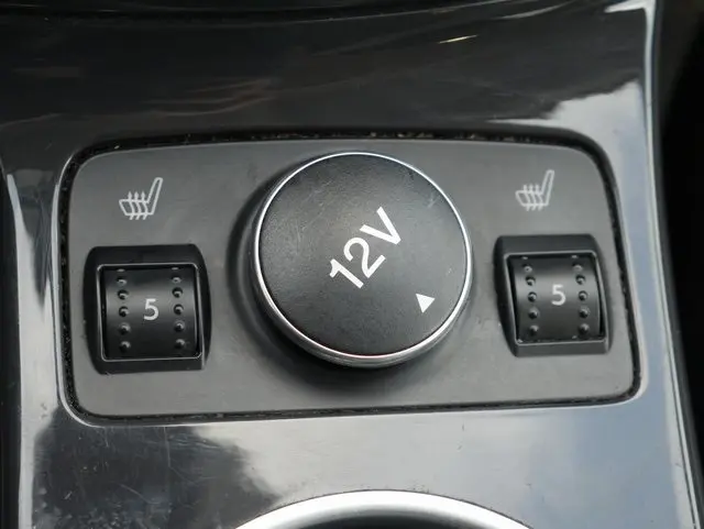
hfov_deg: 25.6
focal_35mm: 76
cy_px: 264
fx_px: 1547
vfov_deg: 19.4
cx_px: 352
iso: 500
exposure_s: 1/100
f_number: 5.5
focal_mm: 38
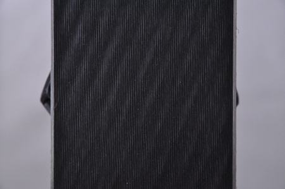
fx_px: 1246
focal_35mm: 158
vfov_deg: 8.7
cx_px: 142
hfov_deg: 13.1
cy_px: 94
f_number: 9.5
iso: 3200
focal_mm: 105
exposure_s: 1/125
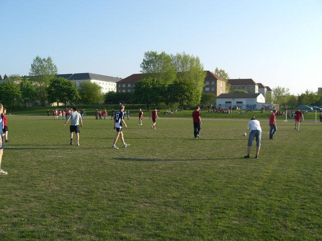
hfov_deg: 49.0
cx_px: 161
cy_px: 120
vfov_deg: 37.7
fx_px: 353
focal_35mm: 38
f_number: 4.4
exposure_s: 1/320
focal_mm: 6.3
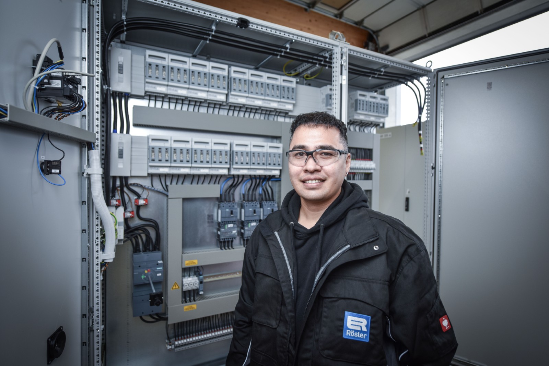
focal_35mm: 20
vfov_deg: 62.0
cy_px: 183
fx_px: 305
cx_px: 274
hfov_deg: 84.0
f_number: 2.8
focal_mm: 20
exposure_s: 1/160
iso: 200
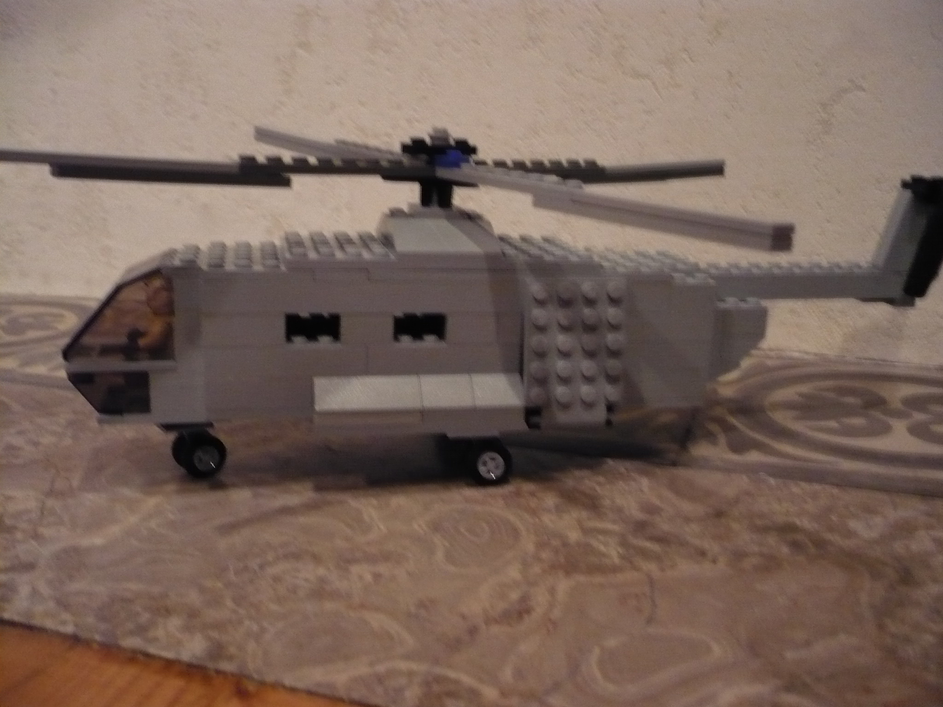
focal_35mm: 35
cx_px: 472
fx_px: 953
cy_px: 354
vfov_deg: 40.7
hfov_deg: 52.6
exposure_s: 1/6
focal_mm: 5.8
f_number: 2.8
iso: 400
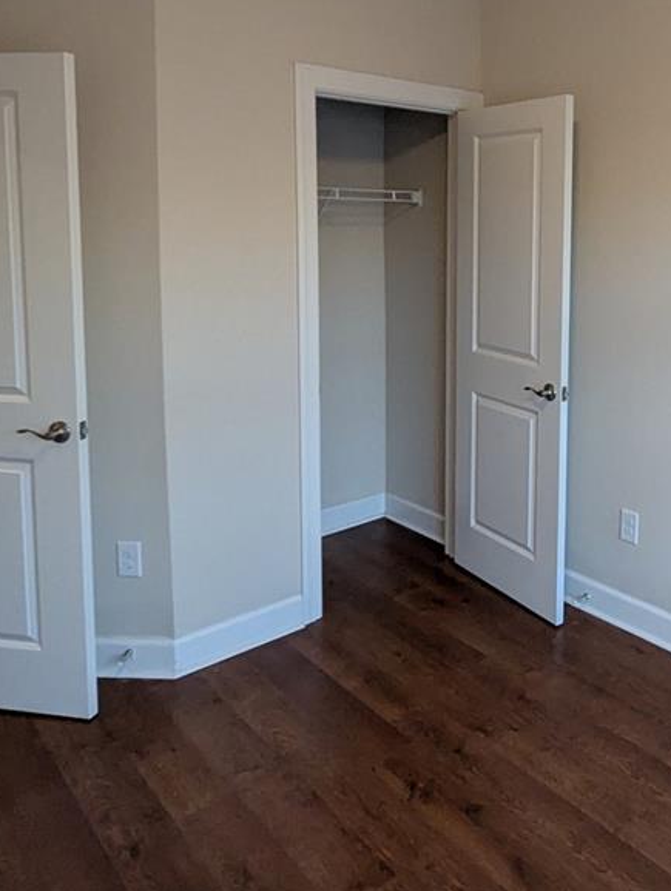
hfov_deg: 47.8
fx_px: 696
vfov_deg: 63.5
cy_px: 293
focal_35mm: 27
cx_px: 562
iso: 360
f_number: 2.2
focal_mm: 1.95
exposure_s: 1/60
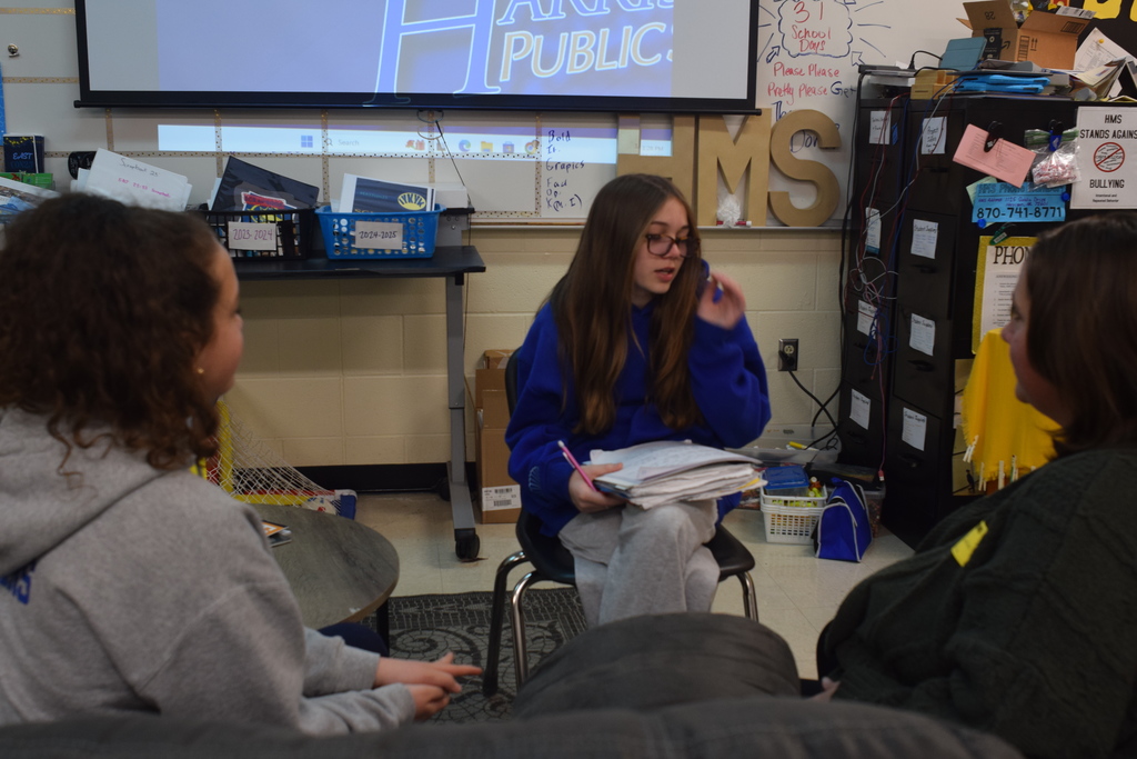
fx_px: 1137
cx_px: 568
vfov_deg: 36.9
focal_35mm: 36
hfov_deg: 53.1
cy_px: 380
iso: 640
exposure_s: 1/60
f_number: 4
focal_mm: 24
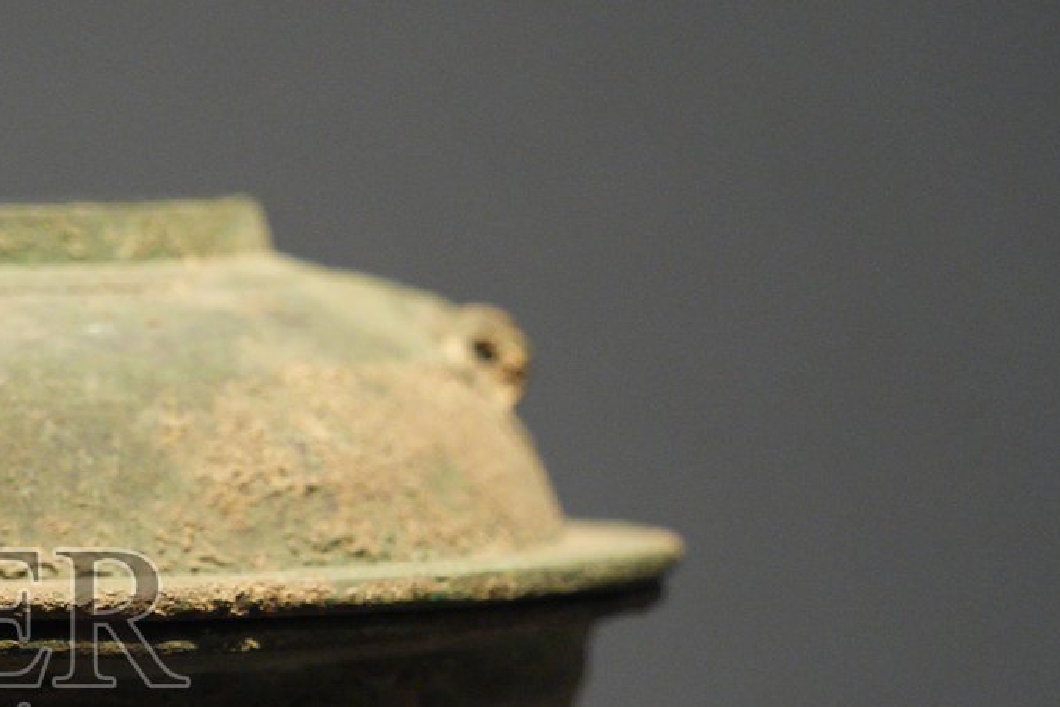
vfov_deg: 6.0
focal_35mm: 229
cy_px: 656
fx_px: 6742
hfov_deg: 8.9
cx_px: -69
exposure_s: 1/100
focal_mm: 97
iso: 6400
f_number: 4.5
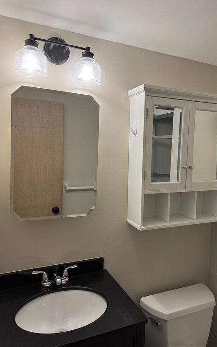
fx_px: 246
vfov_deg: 70.4
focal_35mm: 26
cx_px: 123
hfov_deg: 47.5
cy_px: 170
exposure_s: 1/60
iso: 125
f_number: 1.78
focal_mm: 6.76
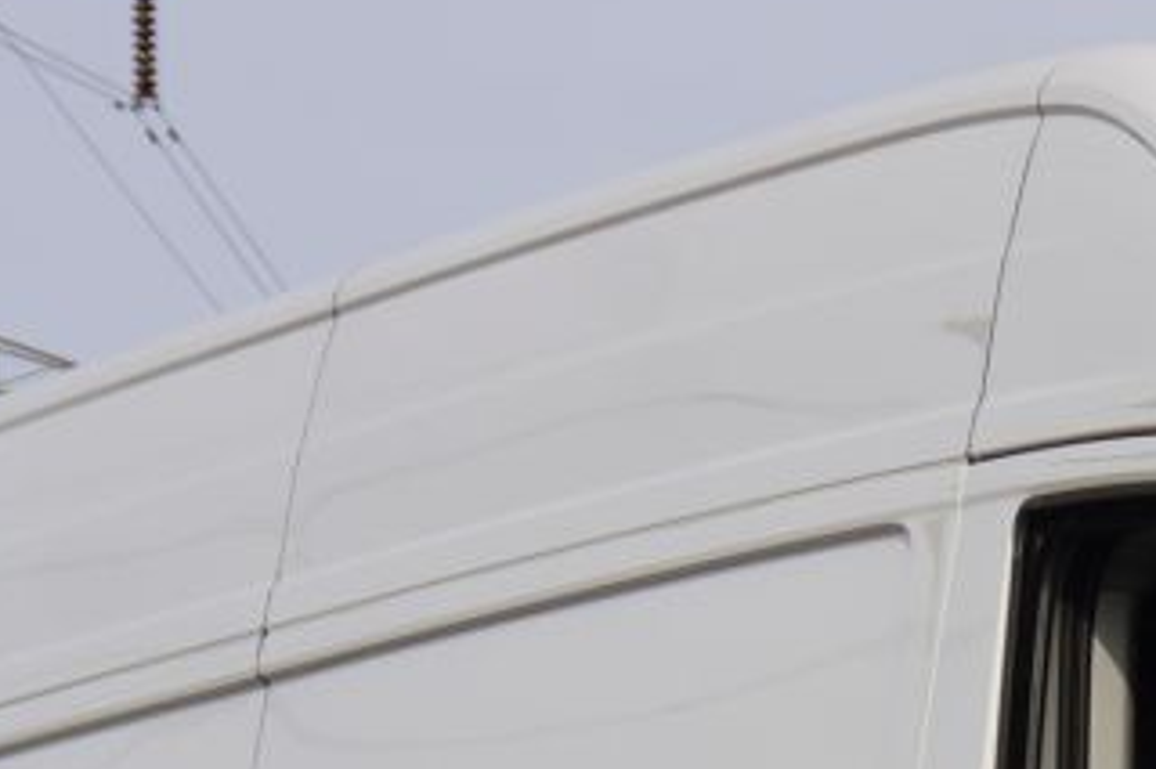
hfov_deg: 5.4
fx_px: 12035
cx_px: 1922
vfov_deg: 3.6
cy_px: 1635
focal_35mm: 375
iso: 100
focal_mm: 50
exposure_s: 1/125
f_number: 9.5
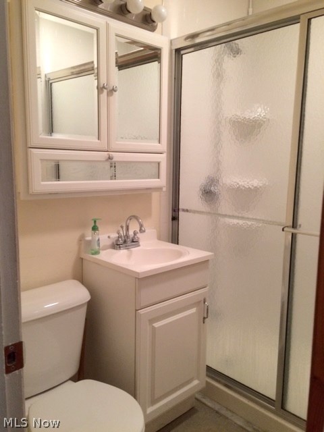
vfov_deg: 61.7
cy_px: 216
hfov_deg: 48.2
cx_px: 162
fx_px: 362
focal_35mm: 29
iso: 160
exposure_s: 1/30
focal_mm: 4.15
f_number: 2.2
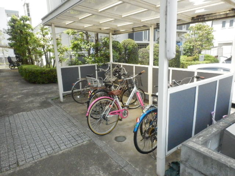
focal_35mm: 24
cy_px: 88
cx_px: 118
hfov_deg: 71.6
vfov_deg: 56.8
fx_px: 163
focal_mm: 4.2
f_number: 7.9
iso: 3200
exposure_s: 1/1250
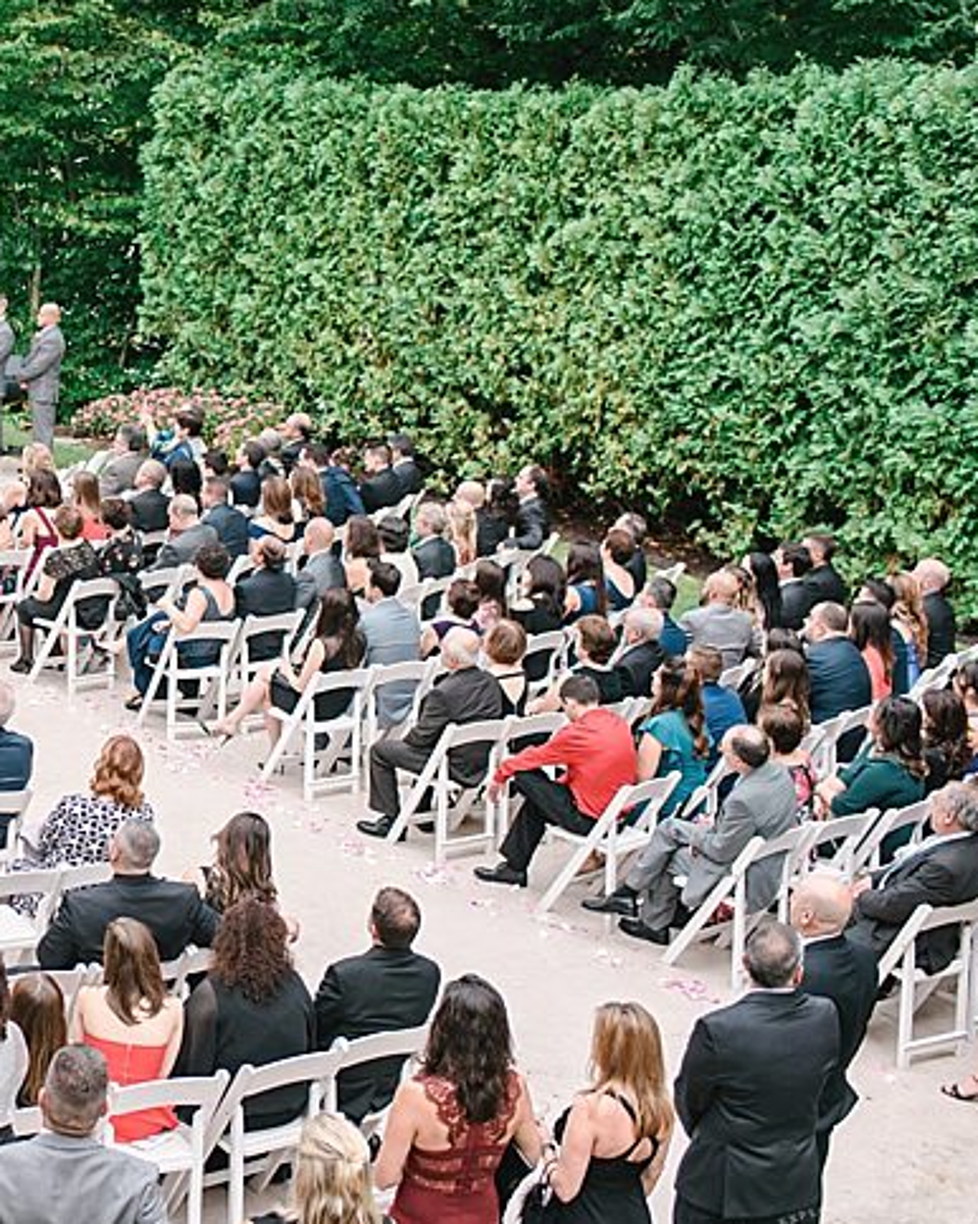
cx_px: -127
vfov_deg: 29.6
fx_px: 2317
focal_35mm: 64
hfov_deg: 22.4
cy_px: 531
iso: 320
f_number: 2.8
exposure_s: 1/500
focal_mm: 35
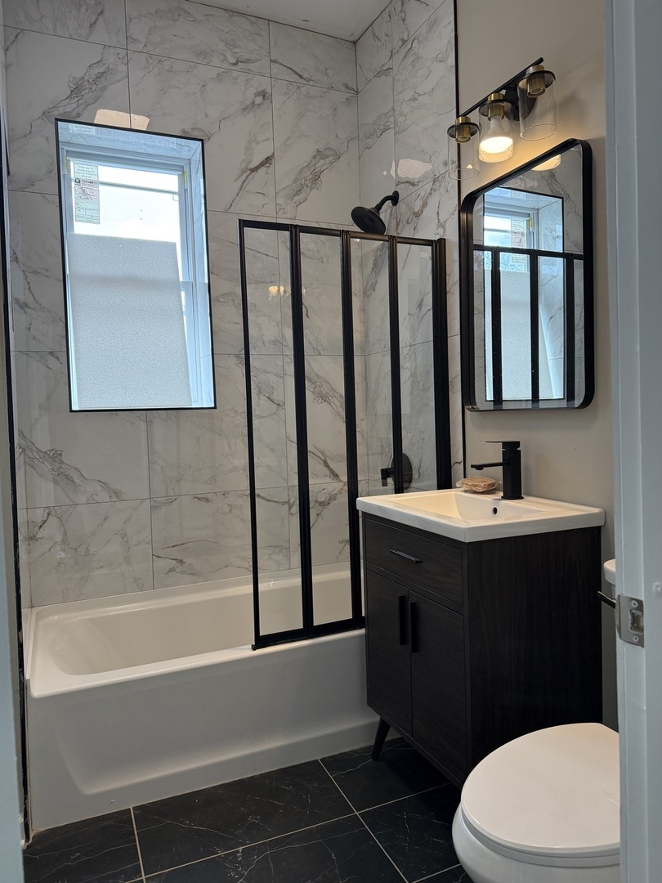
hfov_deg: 56.8
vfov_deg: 71.6
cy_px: 442
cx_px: 331
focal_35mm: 24
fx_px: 612
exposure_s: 1/222
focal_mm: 6.76
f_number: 1.78
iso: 200
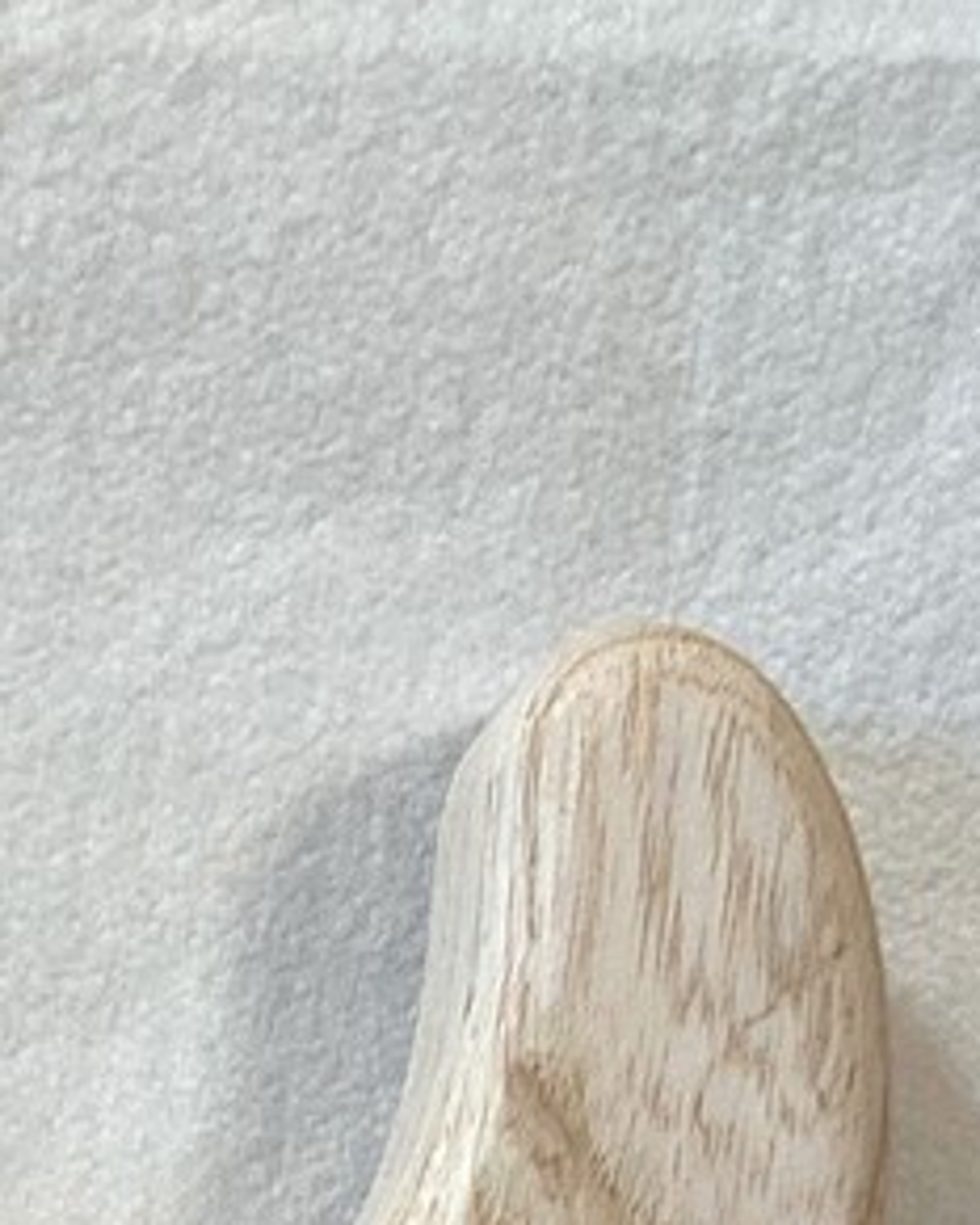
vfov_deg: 13.0
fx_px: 4457
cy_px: 2629
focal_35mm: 123
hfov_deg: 12.1
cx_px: -404
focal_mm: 4.25
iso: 64
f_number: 1.8
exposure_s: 1/60
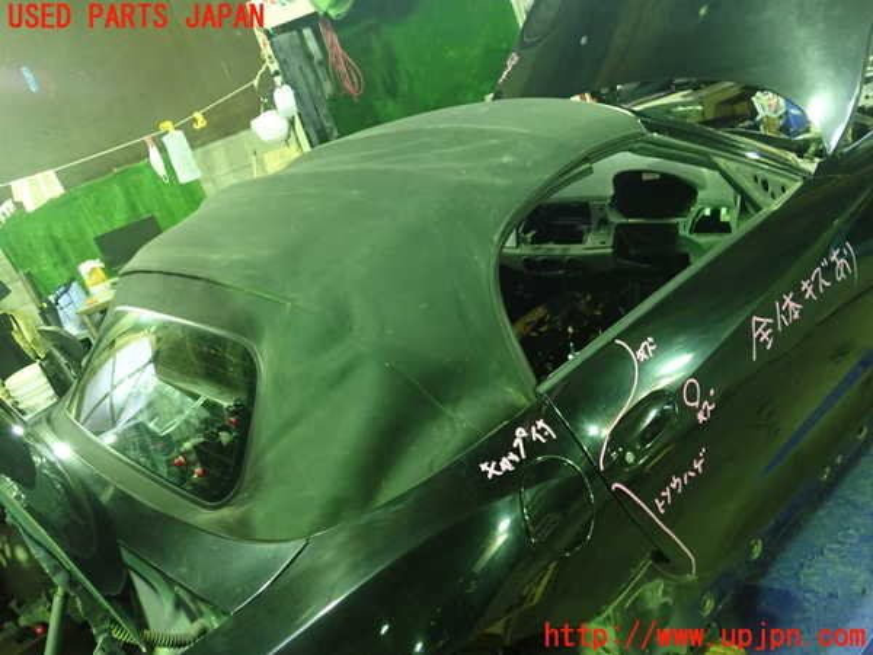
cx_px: 436
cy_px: 328
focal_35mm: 30
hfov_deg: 60.0
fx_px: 757
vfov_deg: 46.8
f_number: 2.3
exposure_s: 1/15
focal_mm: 5.5
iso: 800
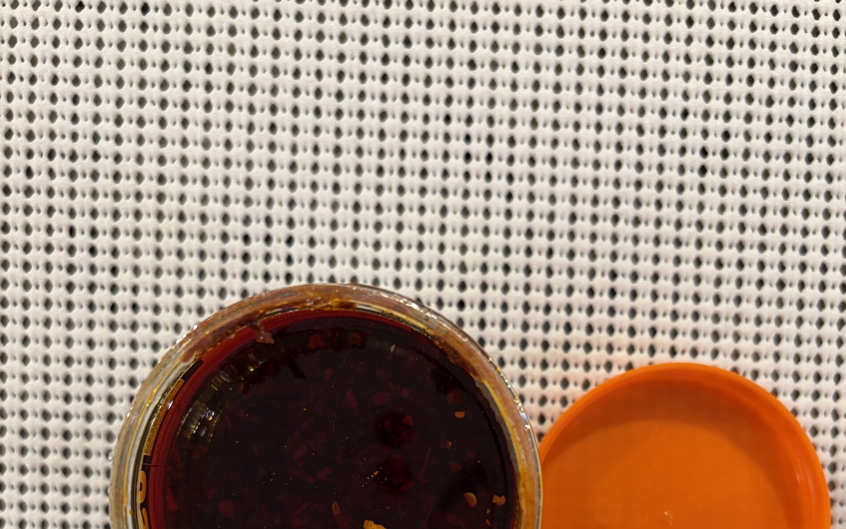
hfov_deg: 52.7
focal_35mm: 37
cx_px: 423
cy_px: 519
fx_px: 853
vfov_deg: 32.0
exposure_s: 1/60
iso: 160
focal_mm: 5.96
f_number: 1.6
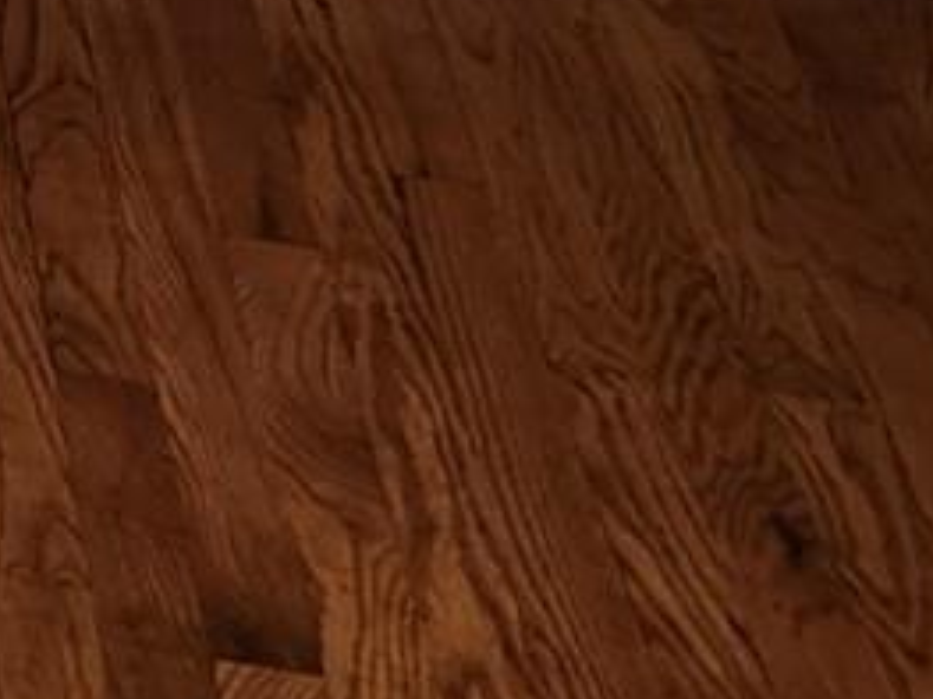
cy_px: -738
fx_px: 4822
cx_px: -1980
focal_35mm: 179
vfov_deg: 7.9
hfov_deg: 8.8
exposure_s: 1/180
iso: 80
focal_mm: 5.4
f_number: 1.8
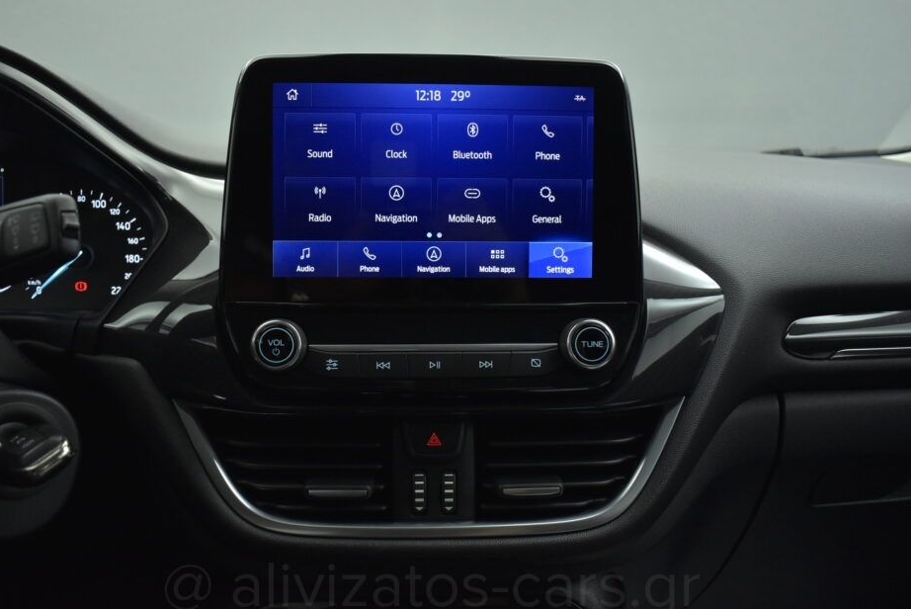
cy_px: 299
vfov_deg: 43.7
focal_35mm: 30
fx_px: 760
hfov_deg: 61.9
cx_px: 431
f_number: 3.5
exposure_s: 1/100
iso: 1600
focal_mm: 18
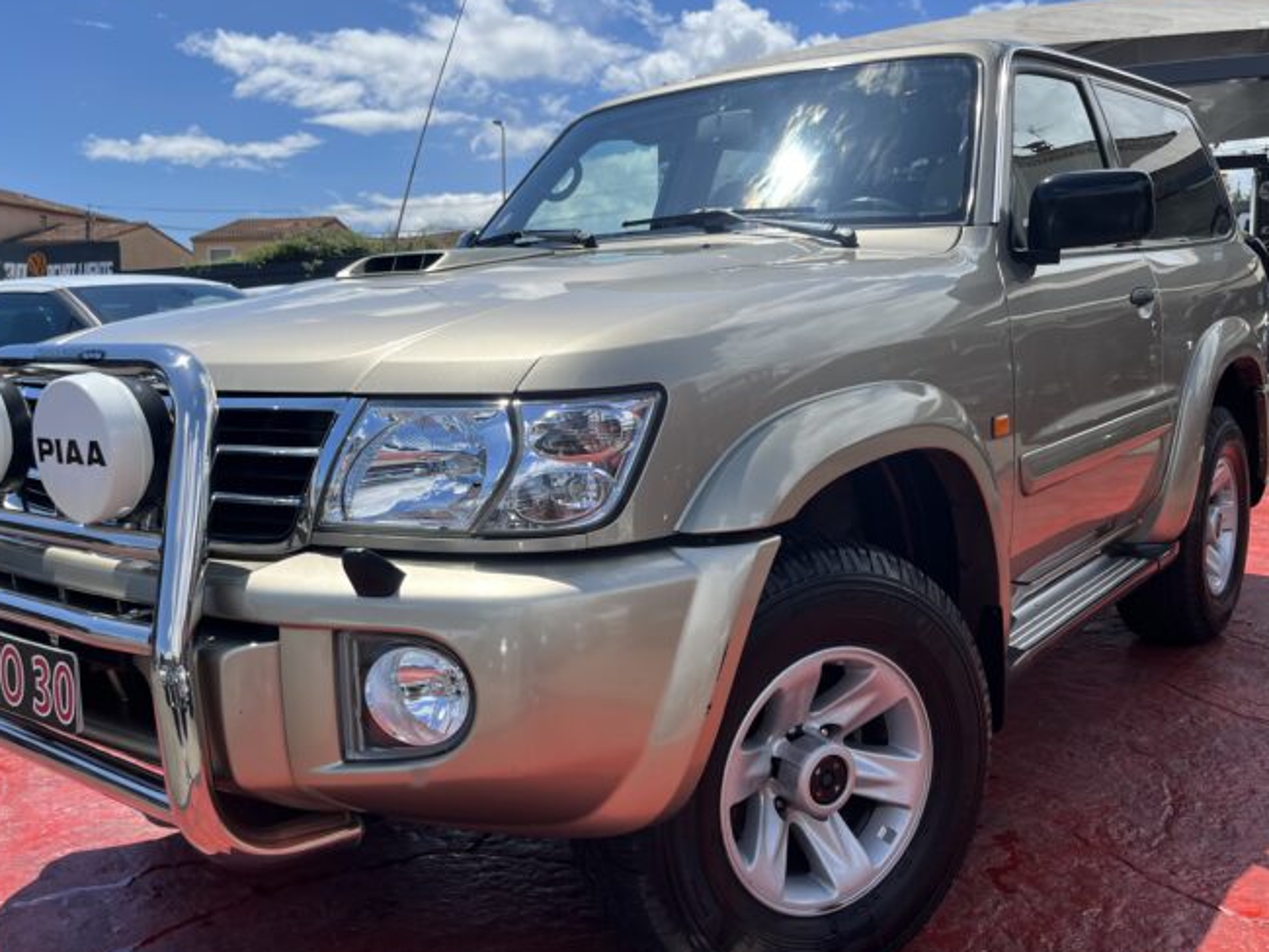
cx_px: 601
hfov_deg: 56.8
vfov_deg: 44.2
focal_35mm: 32
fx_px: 1174
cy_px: 472
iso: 50
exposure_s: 1/3623
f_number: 1.6
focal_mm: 5.1
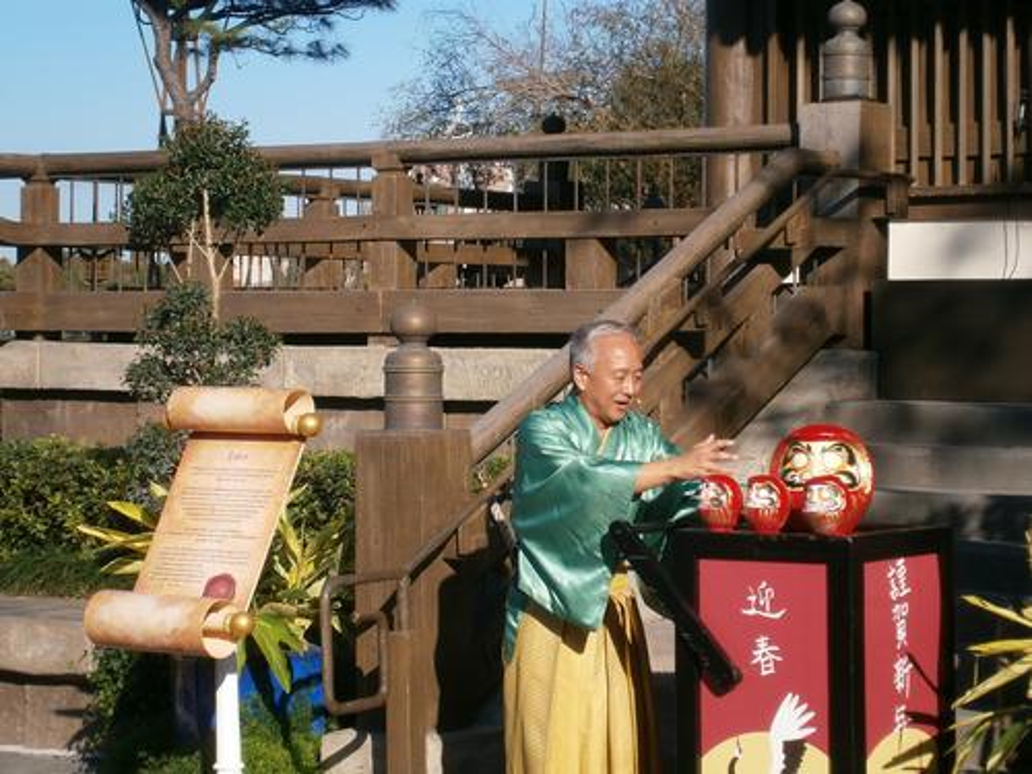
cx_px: 516
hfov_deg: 22.5
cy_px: 387
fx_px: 2594
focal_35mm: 87
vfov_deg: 17.0
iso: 80
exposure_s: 1/500
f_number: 4.9
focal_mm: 15.4
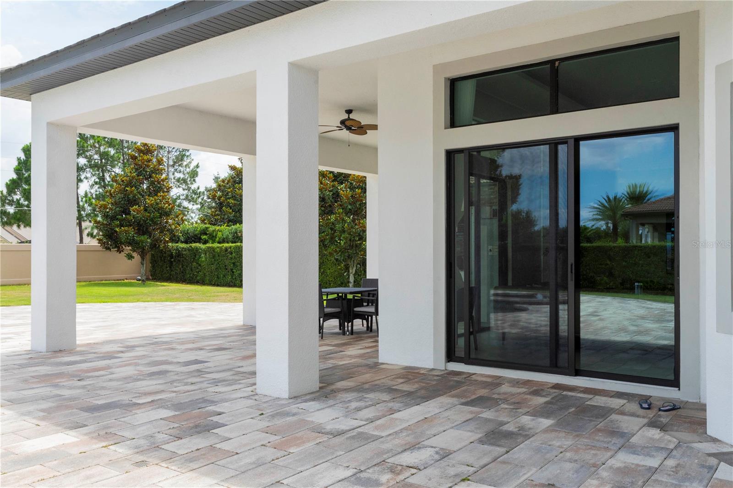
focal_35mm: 31
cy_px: 244
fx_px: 631
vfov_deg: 42.3
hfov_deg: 60.3
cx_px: 366
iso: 1000
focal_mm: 31
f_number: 14
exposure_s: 1/320
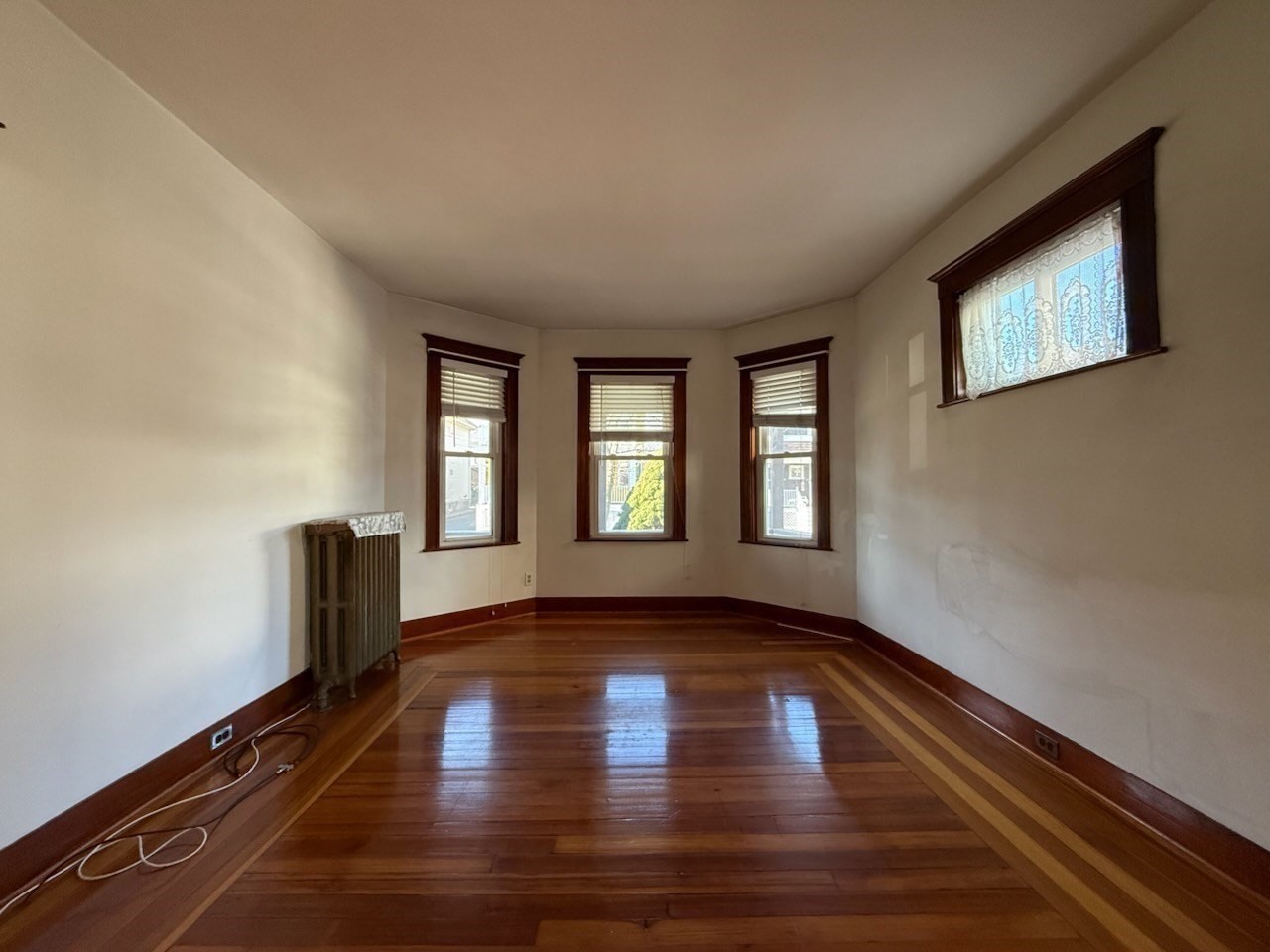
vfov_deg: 85.7
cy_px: 476
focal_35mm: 14
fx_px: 514
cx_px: 635
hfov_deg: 102.1
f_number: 2.2
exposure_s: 1/120
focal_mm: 2.22
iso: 500
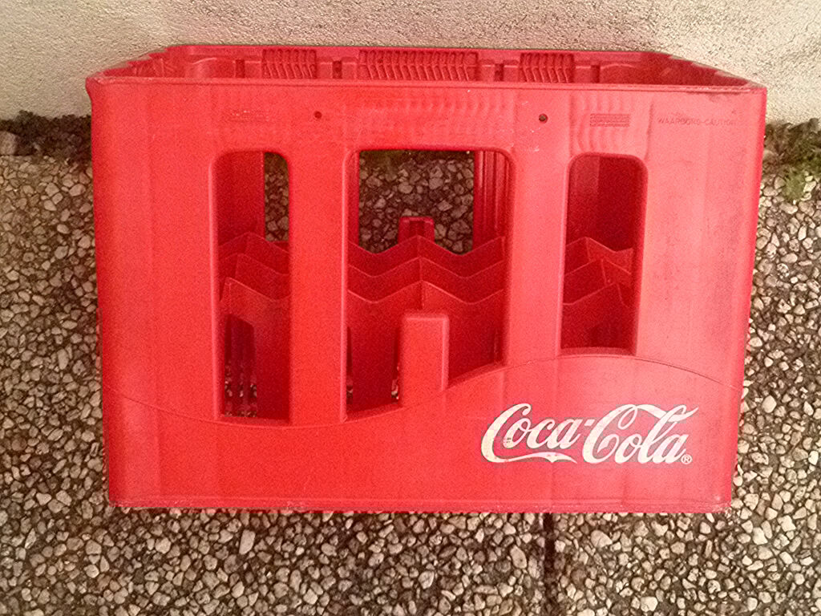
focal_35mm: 47
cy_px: 308
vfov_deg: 30.9
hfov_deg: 40.4
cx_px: 410
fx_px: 1115
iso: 1600
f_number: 11
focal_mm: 8.4
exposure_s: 1/200
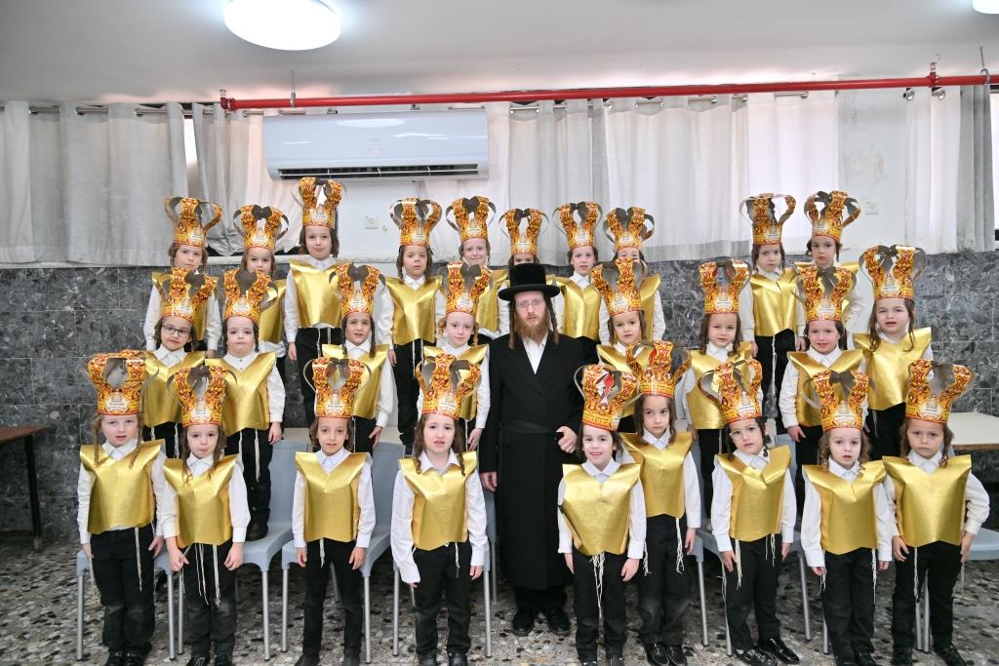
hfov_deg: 73.7
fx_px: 666
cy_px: 333
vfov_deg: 53.1
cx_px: 500
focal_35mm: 24
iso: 400
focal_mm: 24
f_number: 4
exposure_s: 1/160
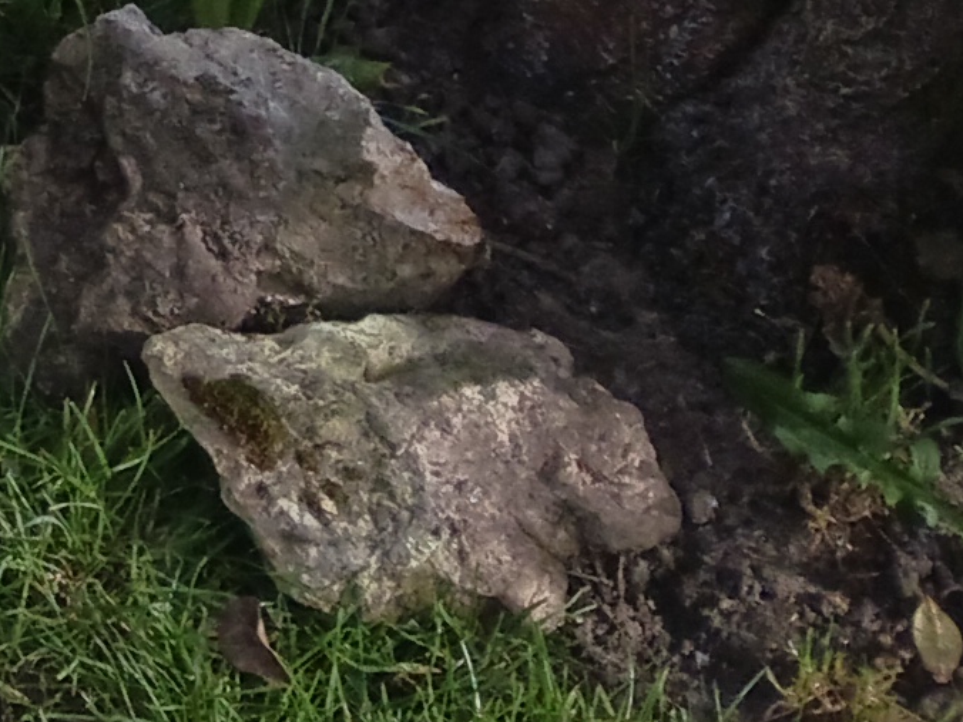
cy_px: -1182
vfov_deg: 8.2
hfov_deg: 10.4
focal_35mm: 163
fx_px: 4535
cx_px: -1393
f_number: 1.8
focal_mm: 4
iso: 20
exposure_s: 1/303
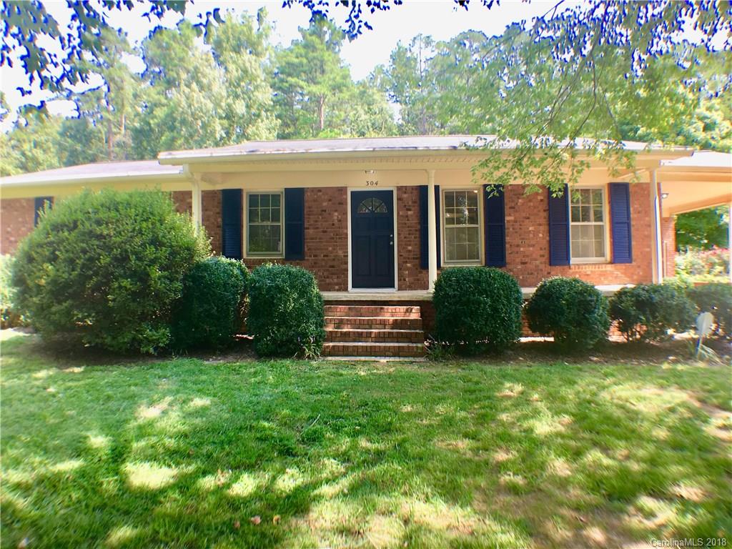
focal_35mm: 29
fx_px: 613
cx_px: 366
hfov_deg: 61.7
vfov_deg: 48.2
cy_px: 274
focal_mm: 4.15
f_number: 2.2
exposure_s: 1/123
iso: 25
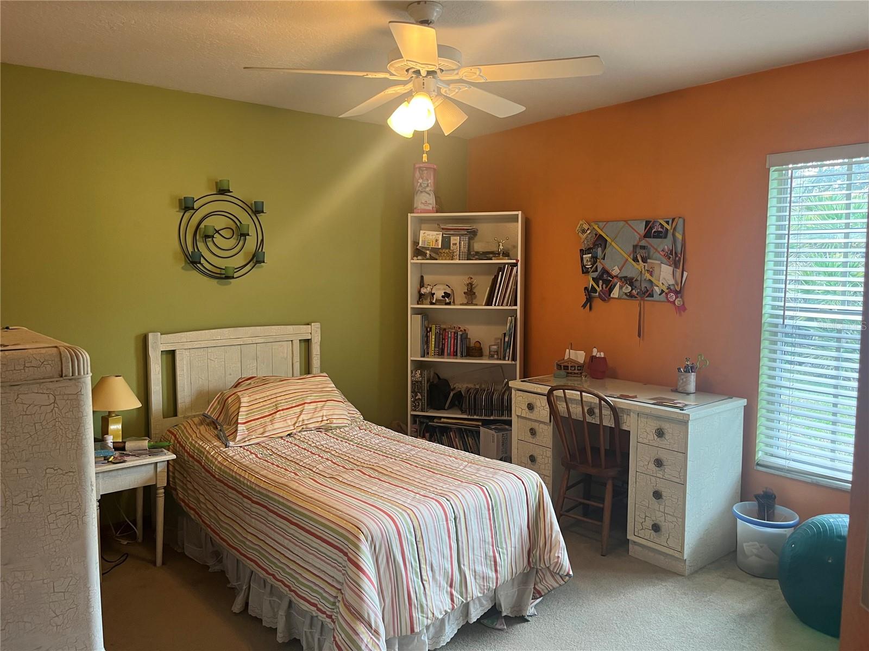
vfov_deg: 53.1
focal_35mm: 26
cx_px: 434
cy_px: 326
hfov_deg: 67.3
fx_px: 653
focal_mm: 5.1
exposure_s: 1/60
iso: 100
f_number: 1.6
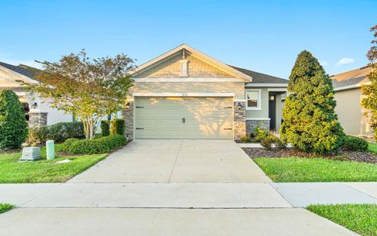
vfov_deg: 52.0
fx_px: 242
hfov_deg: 75.9
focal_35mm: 24
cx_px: 191
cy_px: 120
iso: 100
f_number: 8
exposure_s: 1/8
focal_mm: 15
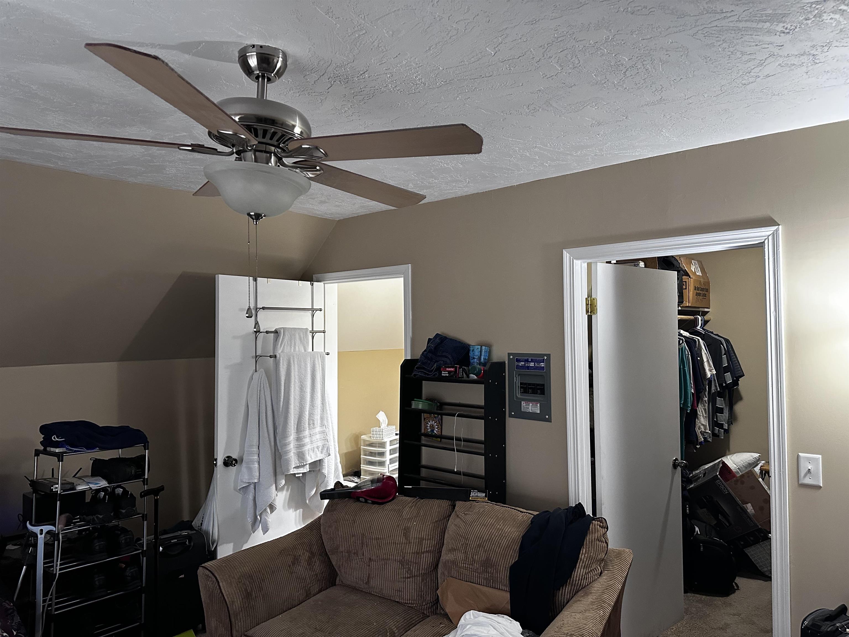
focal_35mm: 24
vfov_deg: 56.8
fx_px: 589
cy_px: 318
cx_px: 424
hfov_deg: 71.6
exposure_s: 1/60
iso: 500
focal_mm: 6.86
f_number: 1.78
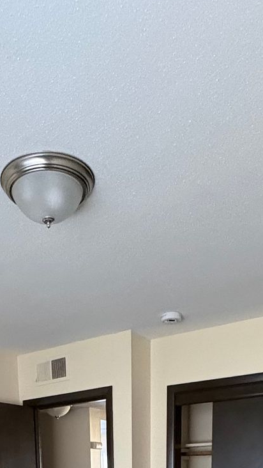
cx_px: 80
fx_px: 496
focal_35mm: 40
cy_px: 584
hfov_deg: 29.4
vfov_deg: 36.5
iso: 1000
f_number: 2.2
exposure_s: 1/51
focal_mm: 2.22
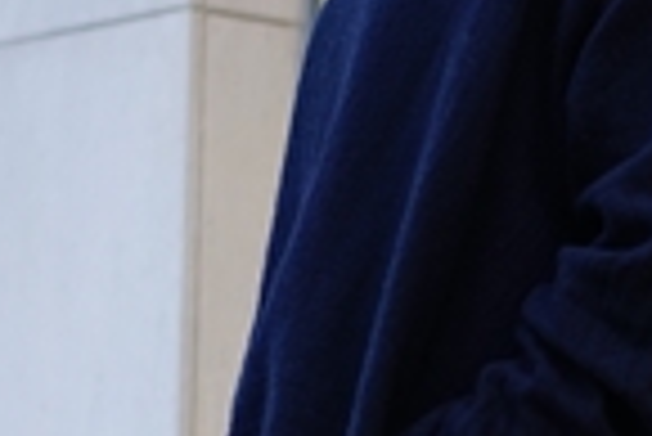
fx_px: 5493
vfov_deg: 4.5
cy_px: 807
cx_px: 1142
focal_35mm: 303
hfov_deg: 6.6
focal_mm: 55
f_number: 1.8
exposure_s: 1/60
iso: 100
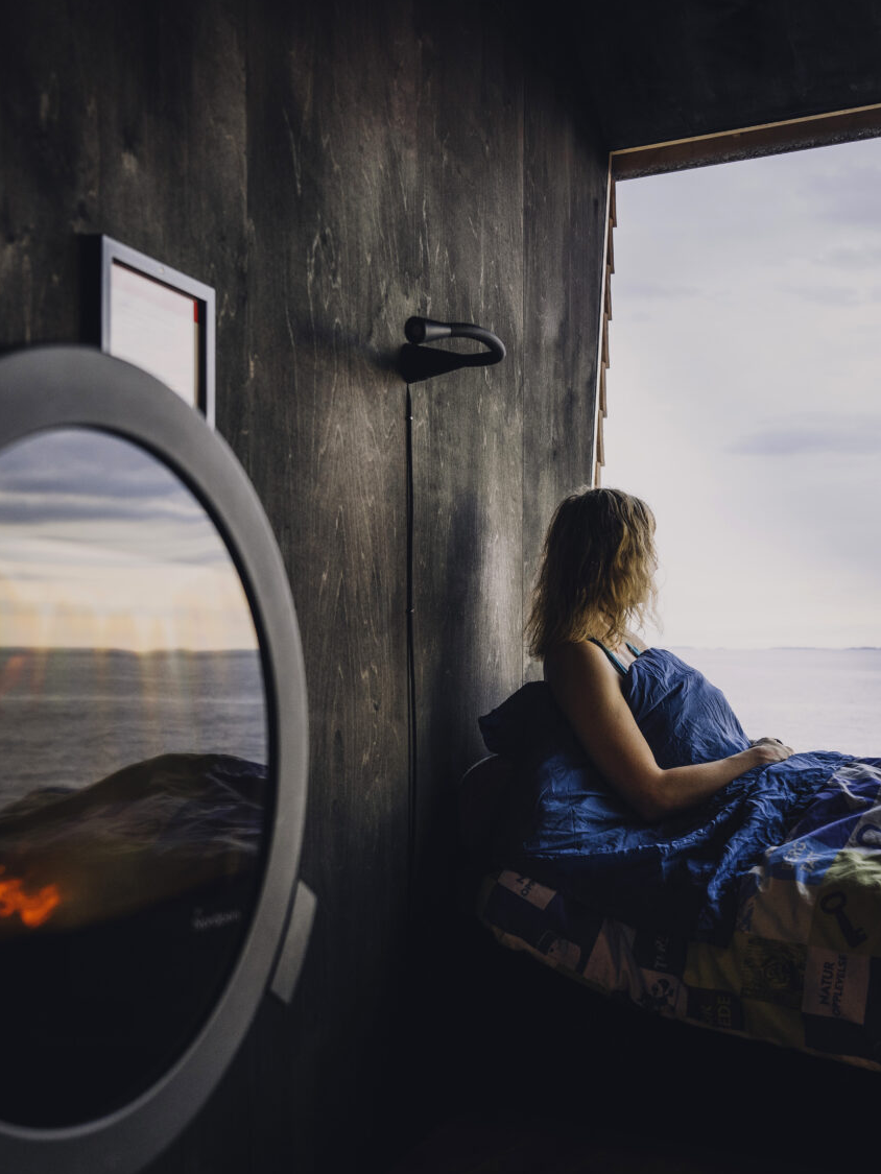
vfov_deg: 44.7
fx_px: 1425
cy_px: 673
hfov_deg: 33.9
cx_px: 615
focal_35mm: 42
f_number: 2.8
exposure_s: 1/100
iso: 160
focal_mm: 24
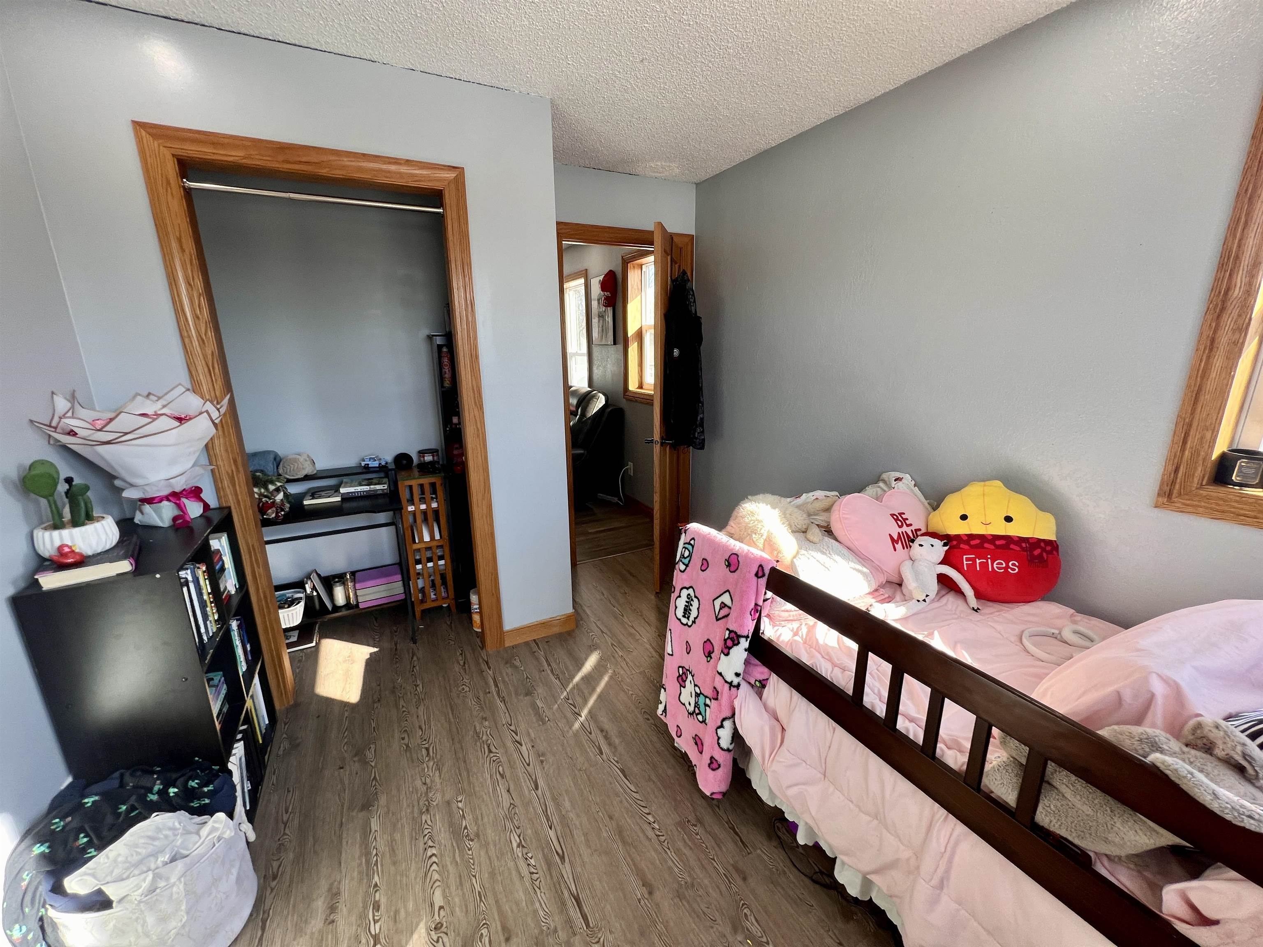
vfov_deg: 89.9
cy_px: 474
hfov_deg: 106.2
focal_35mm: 13
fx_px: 474
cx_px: 632
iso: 50
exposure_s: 1/99
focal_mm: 1.57
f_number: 1.8
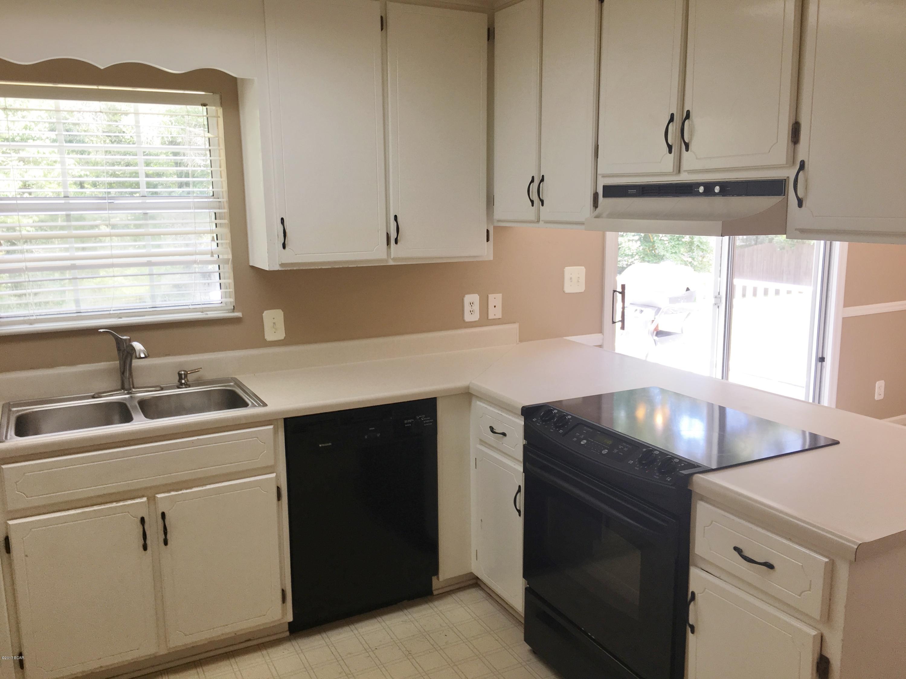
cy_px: 340
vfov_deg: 48.2
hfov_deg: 61.7
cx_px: 453
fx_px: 759
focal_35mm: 29
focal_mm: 4.15
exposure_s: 1/40
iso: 25
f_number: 2.2
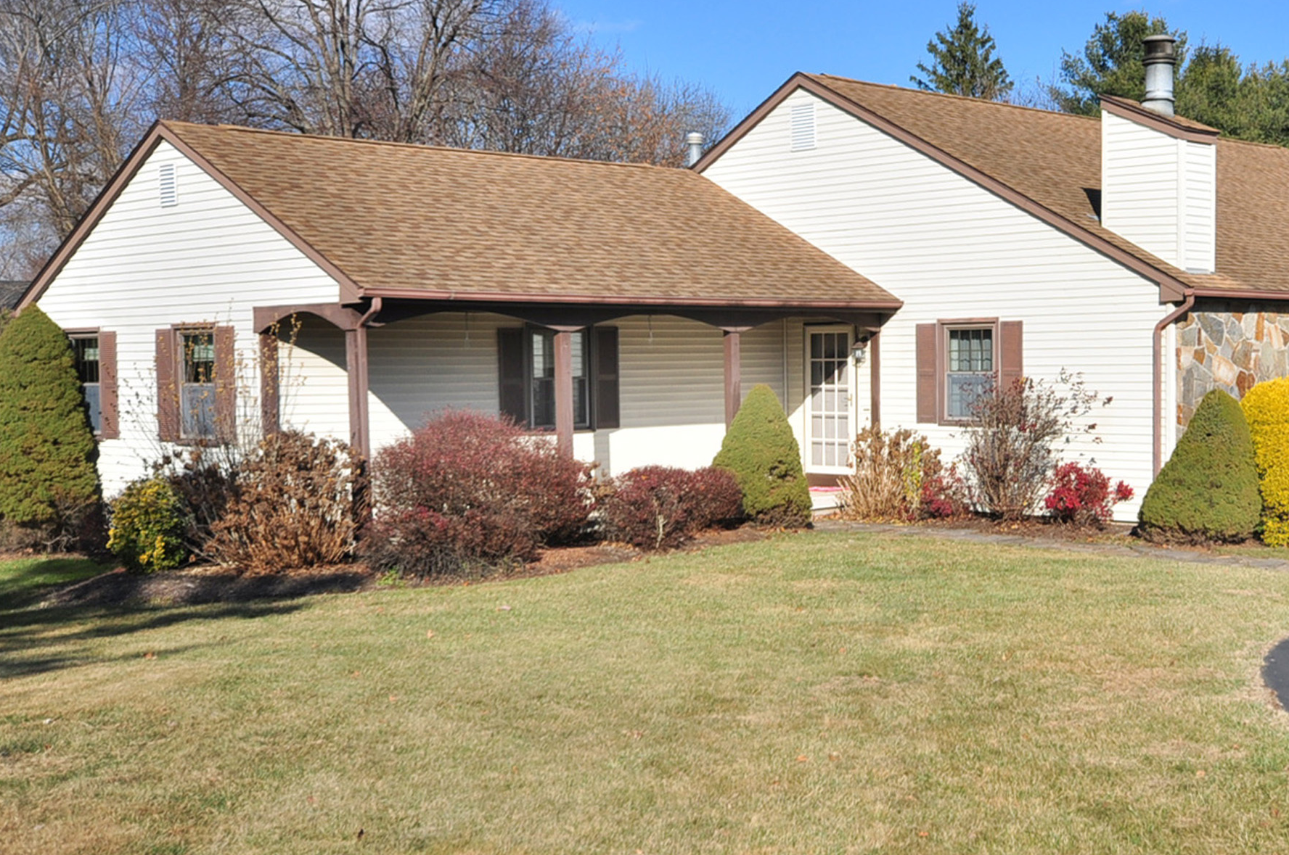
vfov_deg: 27.4
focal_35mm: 49
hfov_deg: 39.4
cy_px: 376
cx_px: 950
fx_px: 1752
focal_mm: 20
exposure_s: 1/640
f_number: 8
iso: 200
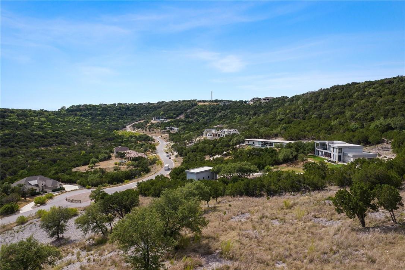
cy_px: 135
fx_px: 247
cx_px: 202
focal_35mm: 22
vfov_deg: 57.2
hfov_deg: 78.6
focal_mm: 8.38
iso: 100
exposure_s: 1/2500
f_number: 2.8
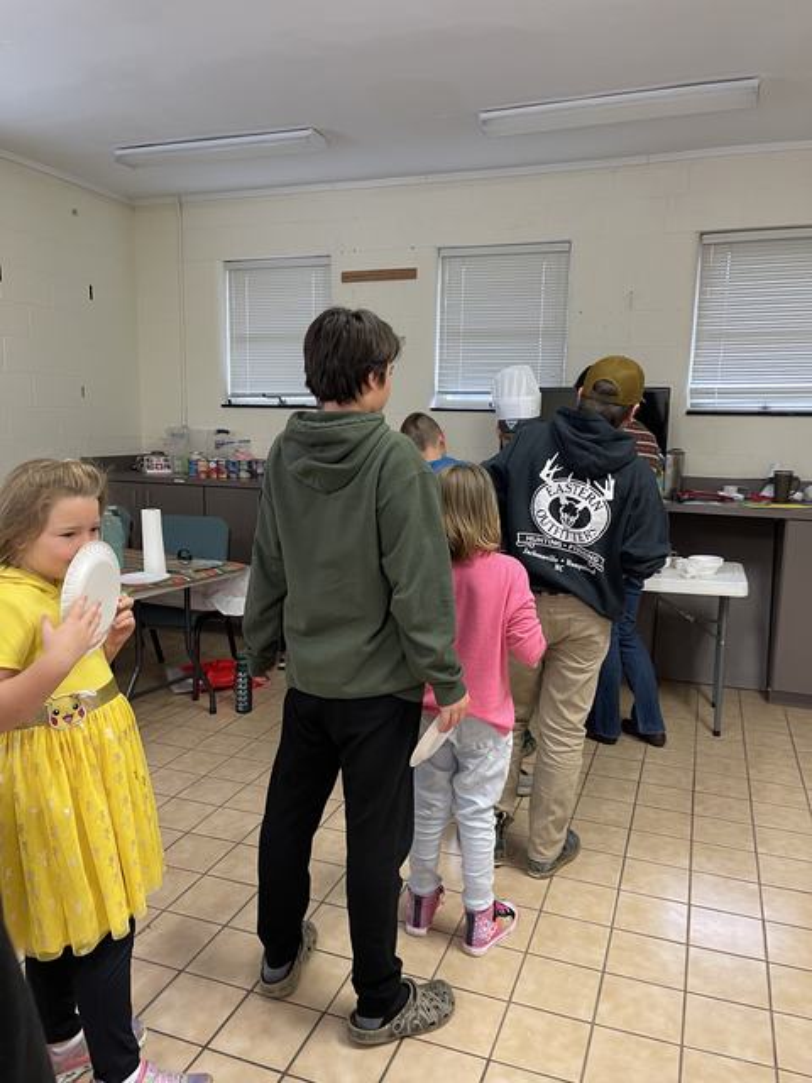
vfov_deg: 67.3
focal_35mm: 26
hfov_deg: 53.1
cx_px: 406
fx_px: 813
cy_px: 542
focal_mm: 5.1
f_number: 1.6
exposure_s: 1/60
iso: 125
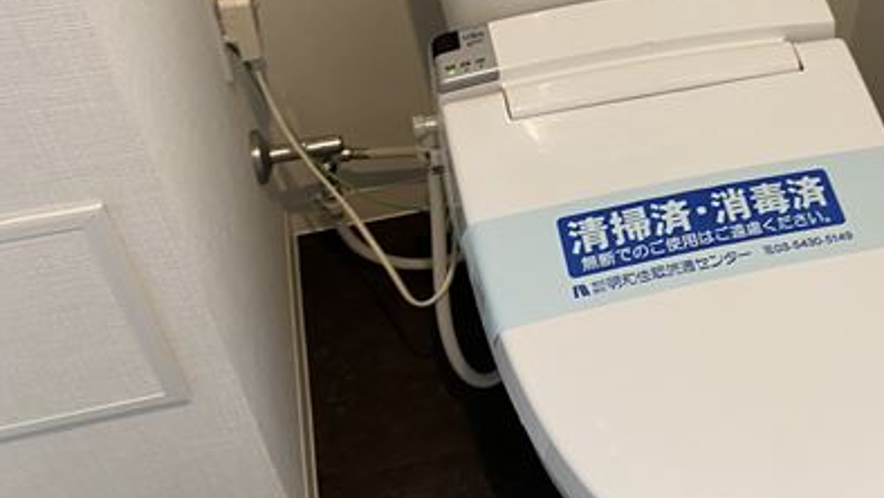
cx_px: 700
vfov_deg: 25.6
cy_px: 110
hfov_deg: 42.7
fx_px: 1079
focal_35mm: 46
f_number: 1.8
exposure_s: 1/50
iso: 100
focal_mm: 4.25
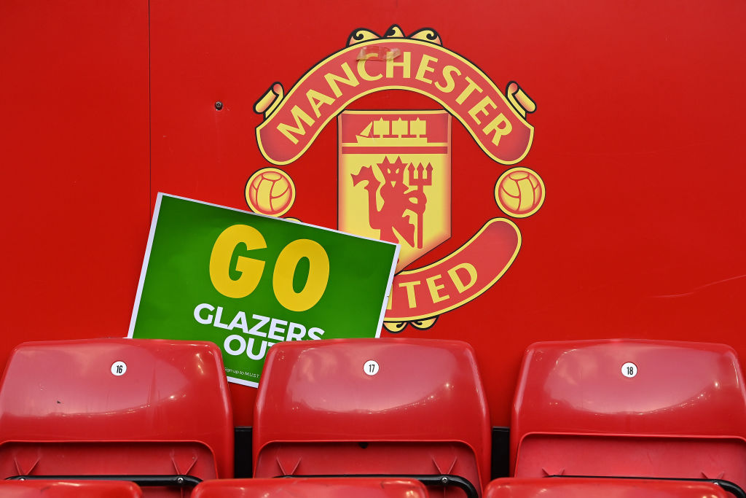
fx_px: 2694
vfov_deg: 10.6
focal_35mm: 130
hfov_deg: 15.8
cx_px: 373
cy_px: 249
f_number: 4.5
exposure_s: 1/2000
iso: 1600
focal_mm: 130
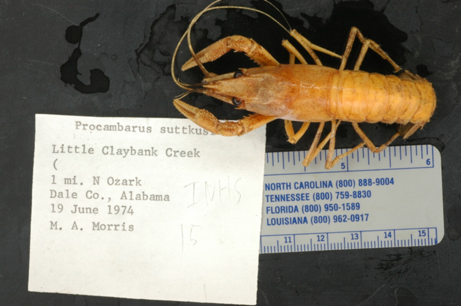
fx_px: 1152
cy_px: 153
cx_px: 230
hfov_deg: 22.6
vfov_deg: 15.2
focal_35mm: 90
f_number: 36
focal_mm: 60
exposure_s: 1/1.6
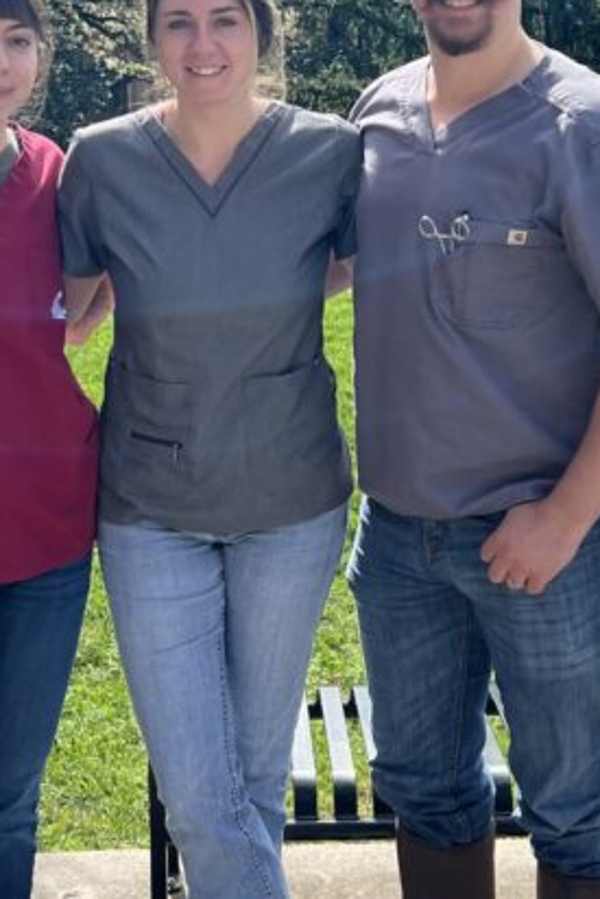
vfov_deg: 37.7
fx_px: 1299
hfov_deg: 26.0
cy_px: 288
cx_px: 334
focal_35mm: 52
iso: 50
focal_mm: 5.7
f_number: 1.5
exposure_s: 1/2841
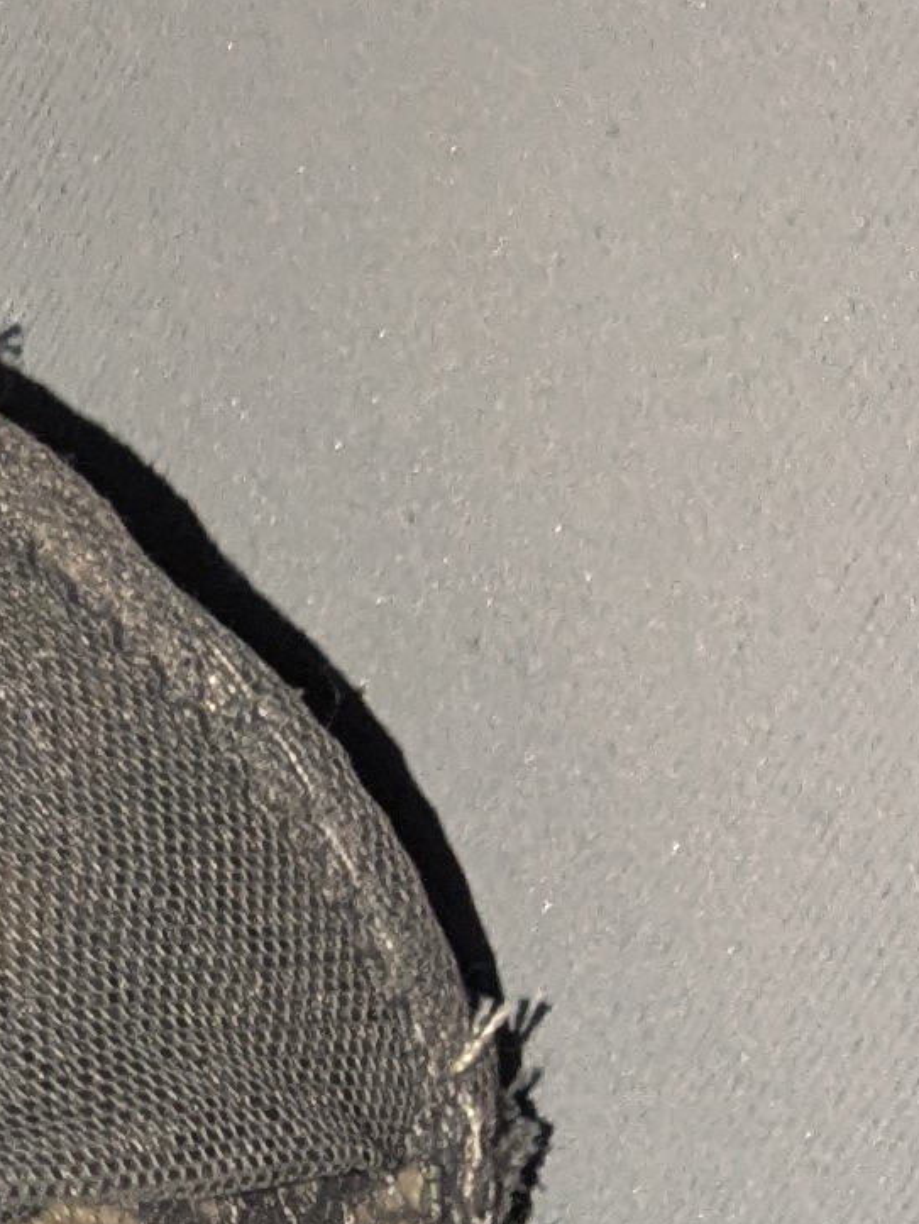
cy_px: 2788
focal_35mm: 160
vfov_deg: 10.8
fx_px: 5659
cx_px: -1222
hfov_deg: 8.5
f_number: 1.89
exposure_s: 1/120
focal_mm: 5.43
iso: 525
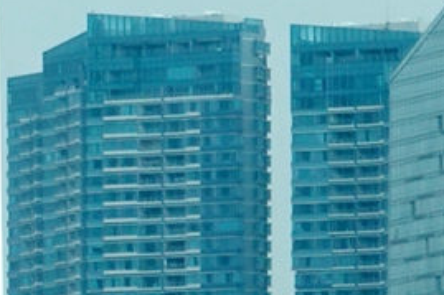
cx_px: -946
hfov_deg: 2.3
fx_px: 10711
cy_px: 367
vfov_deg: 1.6
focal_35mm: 869
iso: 125
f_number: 5.6
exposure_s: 1/800
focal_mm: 42.74
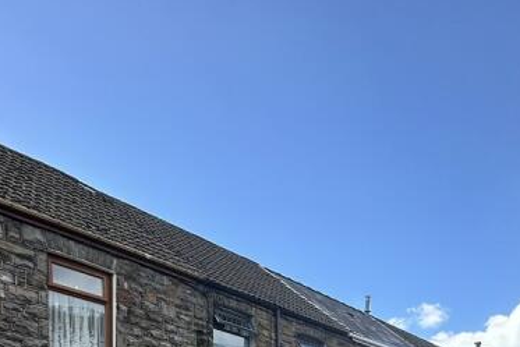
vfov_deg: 25.7
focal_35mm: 40
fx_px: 578
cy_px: 509
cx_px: 506
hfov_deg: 42.6
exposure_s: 1/868
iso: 40
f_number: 2.2
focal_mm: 2.22
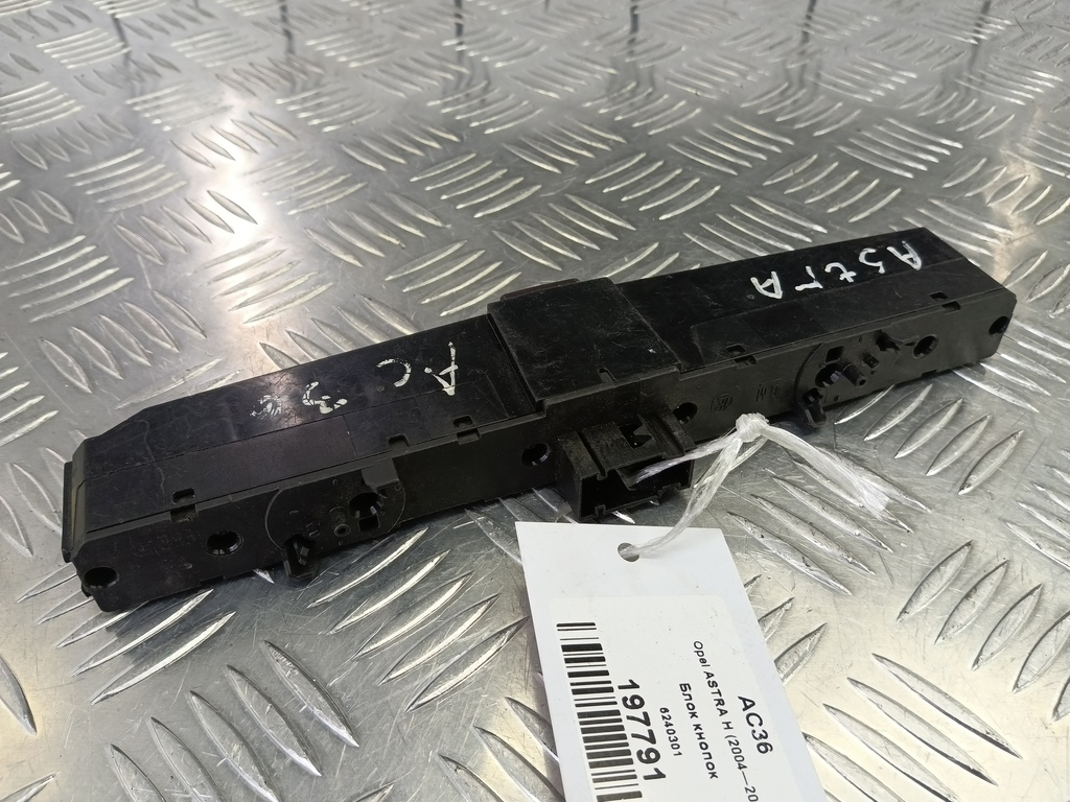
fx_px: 711
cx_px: 535
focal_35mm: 23
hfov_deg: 73.9
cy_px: 401
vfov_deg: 58.9
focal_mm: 4.11
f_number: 1.6
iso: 138
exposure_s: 1/50
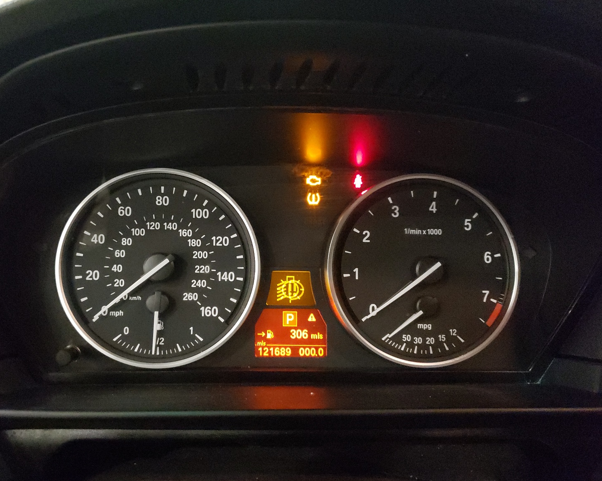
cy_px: 242
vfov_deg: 51.5
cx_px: 278
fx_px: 499
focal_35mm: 28
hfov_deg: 62.1
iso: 1043
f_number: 1.5
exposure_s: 1/24
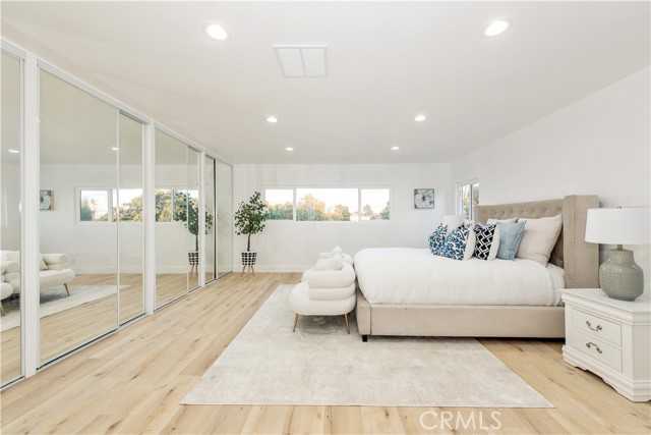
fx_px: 253
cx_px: 326
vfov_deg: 81.2
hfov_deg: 104.2
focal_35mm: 14
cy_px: 218
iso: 450
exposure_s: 1/125
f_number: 5.6
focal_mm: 14
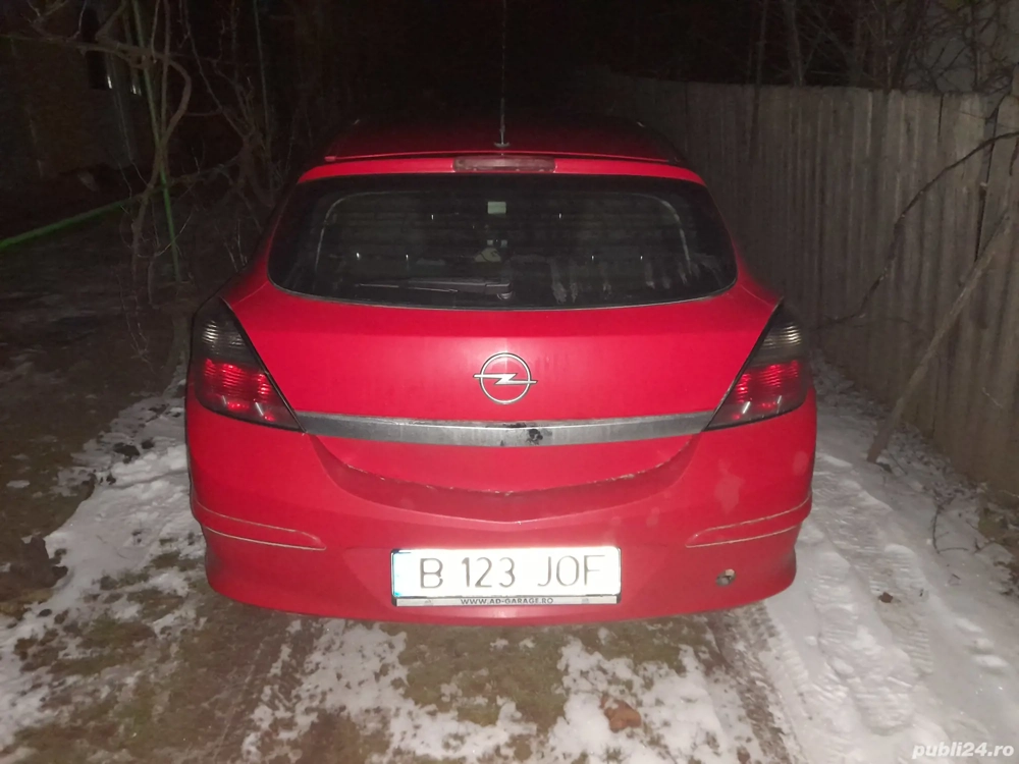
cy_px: 382
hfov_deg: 69.4
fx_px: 736
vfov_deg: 54.9
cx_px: 510
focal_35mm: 25
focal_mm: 4.6
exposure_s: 1/20
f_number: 2
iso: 1000
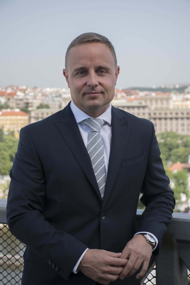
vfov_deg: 24.2
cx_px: 95
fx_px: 665
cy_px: 142
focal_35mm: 84
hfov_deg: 16.3
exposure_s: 1/200
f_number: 7.1
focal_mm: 56
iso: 100
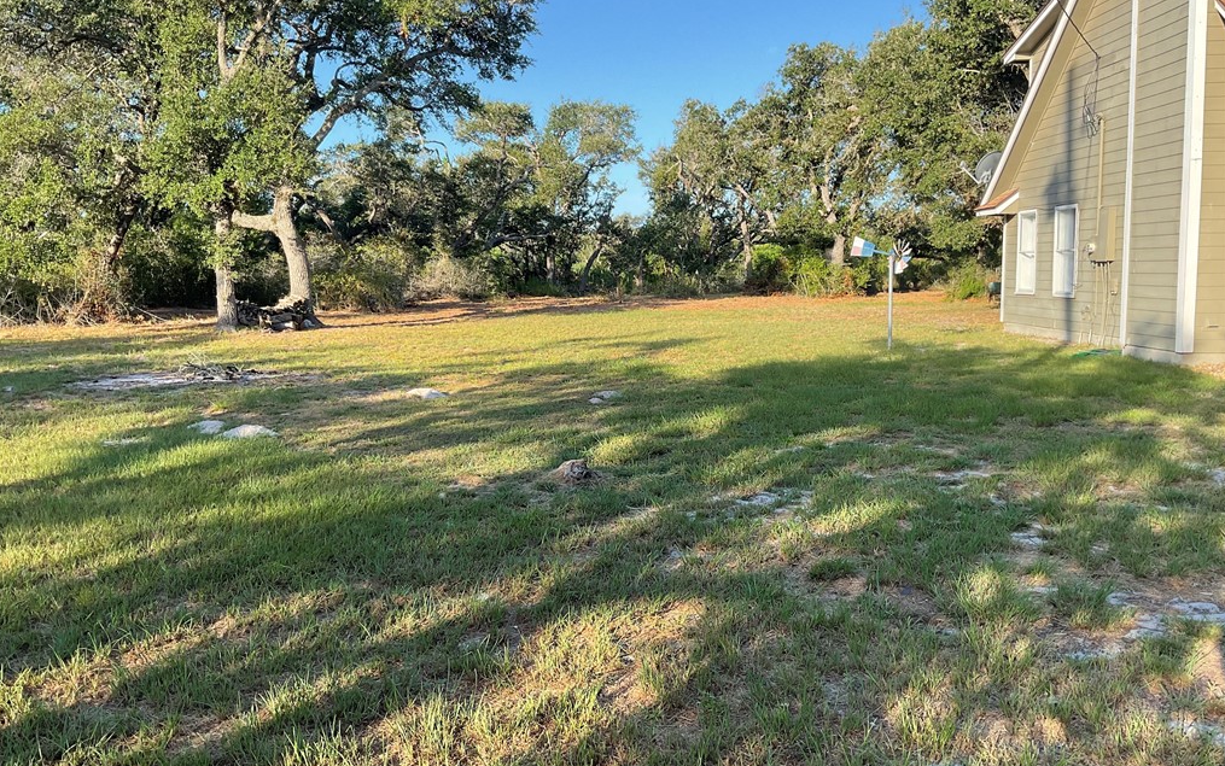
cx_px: 613
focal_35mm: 31
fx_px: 1035
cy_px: 379
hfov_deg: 61.2
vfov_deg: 40.6
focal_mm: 3
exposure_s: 1/606
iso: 16
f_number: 1.8
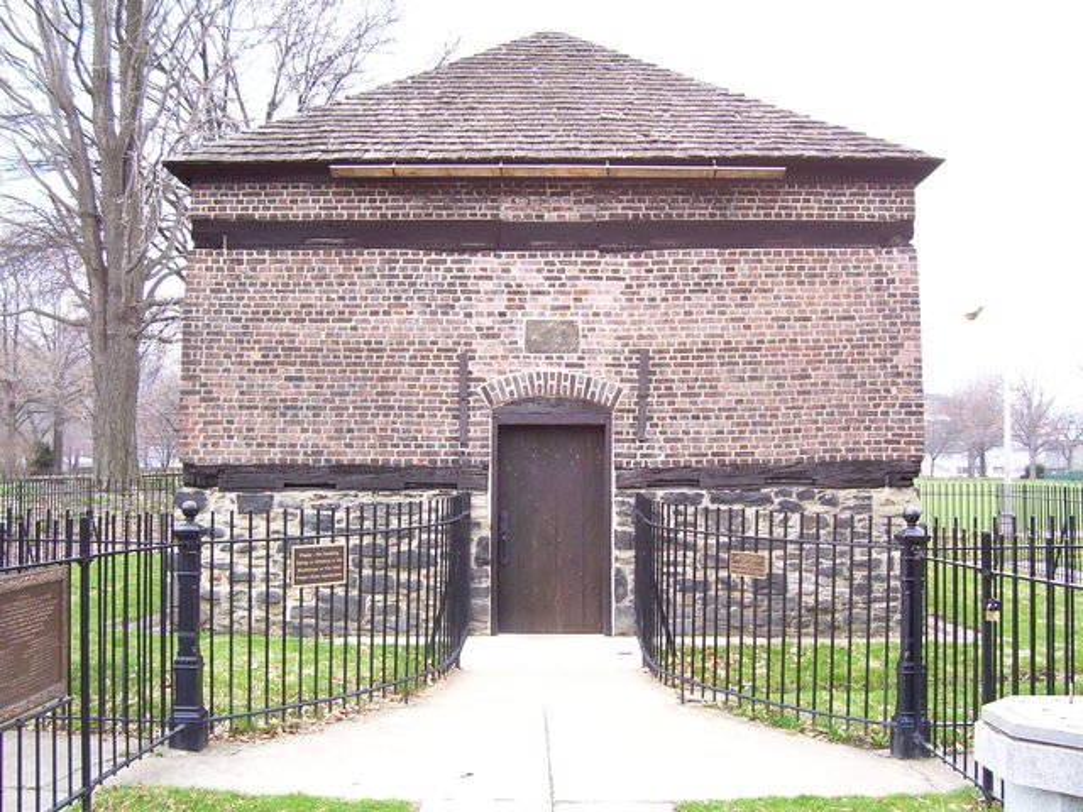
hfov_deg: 54.0
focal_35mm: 34
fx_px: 1064
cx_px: 542
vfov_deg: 41.8
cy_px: 406
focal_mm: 5.6
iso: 125
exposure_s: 1/60
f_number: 2.7
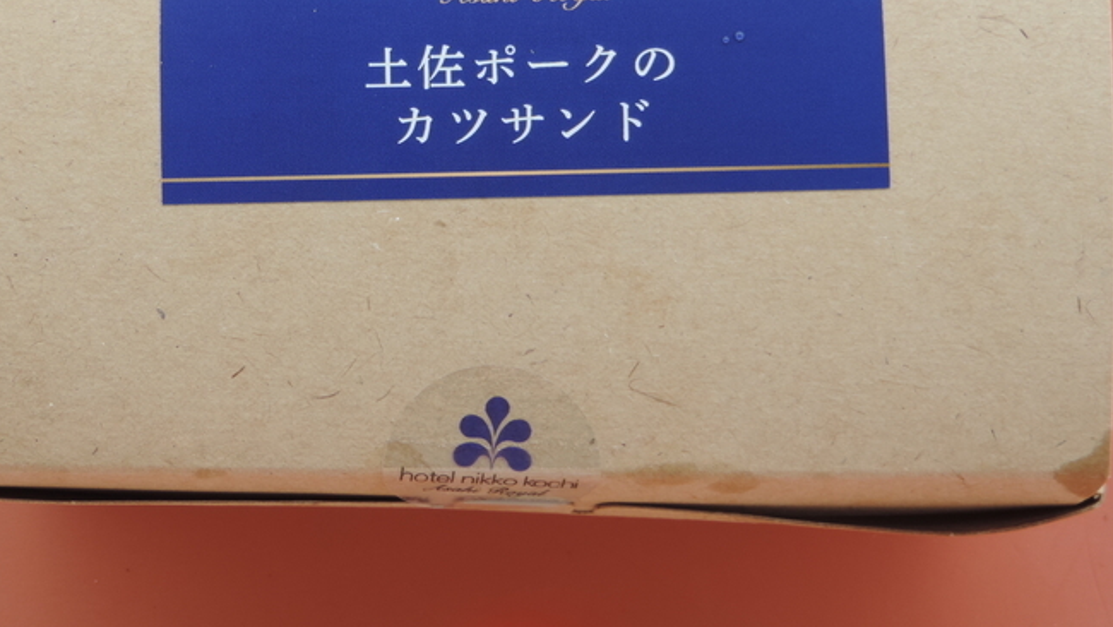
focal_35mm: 114
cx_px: 474
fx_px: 3365
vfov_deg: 10.6
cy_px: 170
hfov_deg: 18.8
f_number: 4
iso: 80
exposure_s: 1/200
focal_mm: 15.1
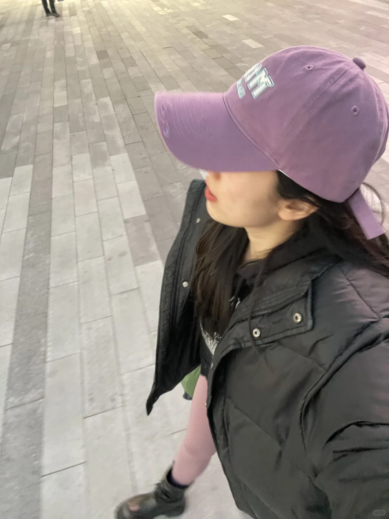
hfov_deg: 58.9
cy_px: 260
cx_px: 194
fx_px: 345
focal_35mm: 23
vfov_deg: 73.9
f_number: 2.2
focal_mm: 2.71
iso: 400
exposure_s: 1/52
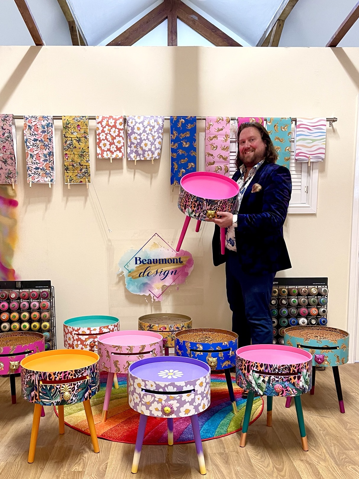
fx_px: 456
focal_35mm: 33
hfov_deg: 42.9
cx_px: 161
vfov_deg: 55.1
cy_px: 280
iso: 160
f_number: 1.6
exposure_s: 1/50
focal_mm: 5.1
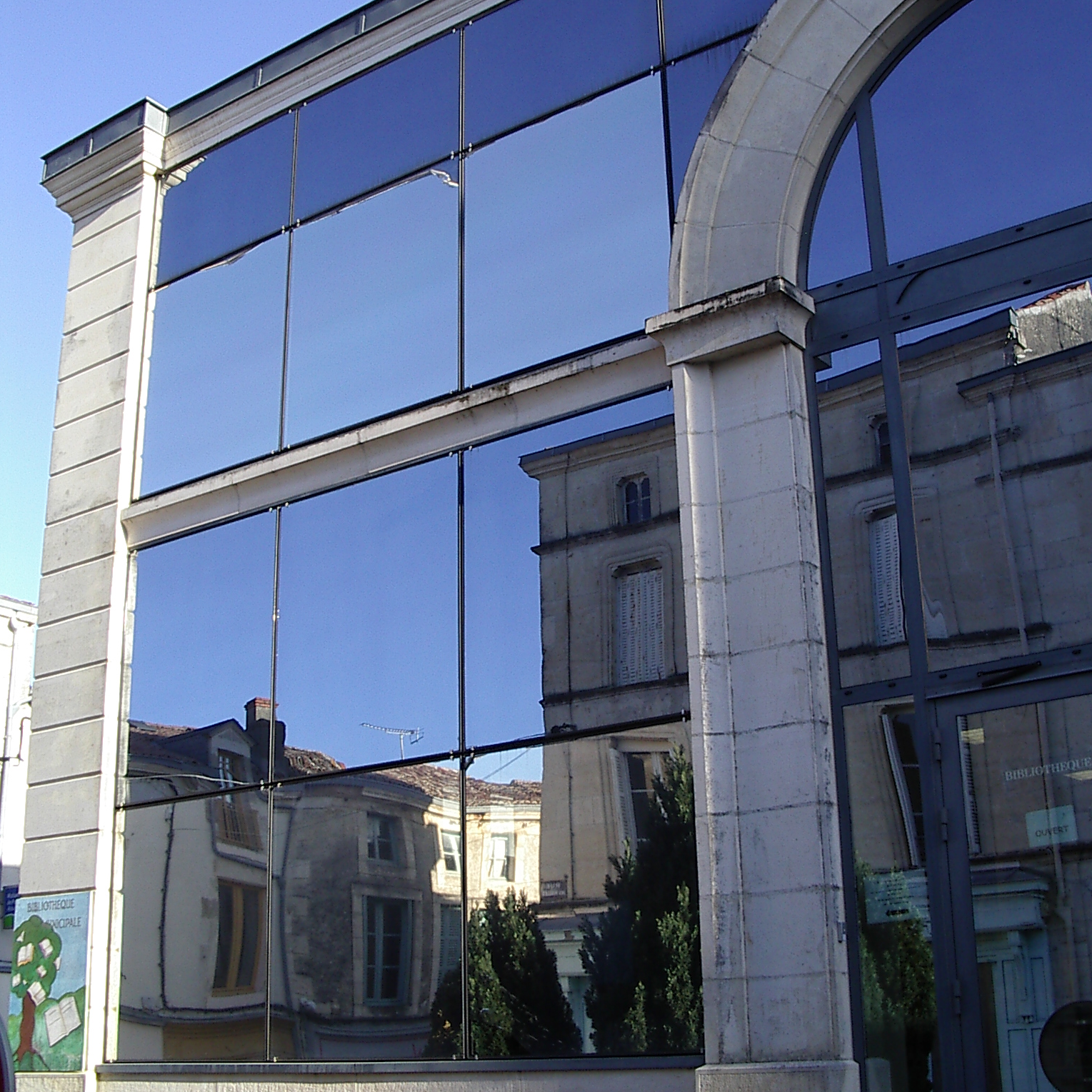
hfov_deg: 37.6
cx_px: 545
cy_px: 542
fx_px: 1606
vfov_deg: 37.6
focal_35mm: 45
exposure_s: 1/125
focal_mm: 5.8
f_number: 4.8
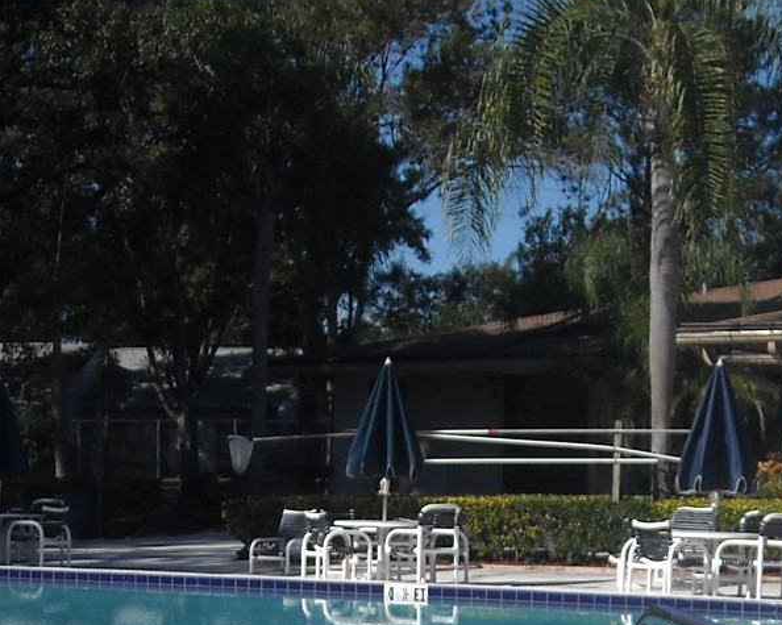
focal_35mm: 92
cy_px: 714
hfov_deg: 20.8
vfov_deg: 16.2
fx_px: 2129
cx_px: 420
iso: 64
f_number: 5.6
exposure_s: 1/500
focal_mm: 5.7
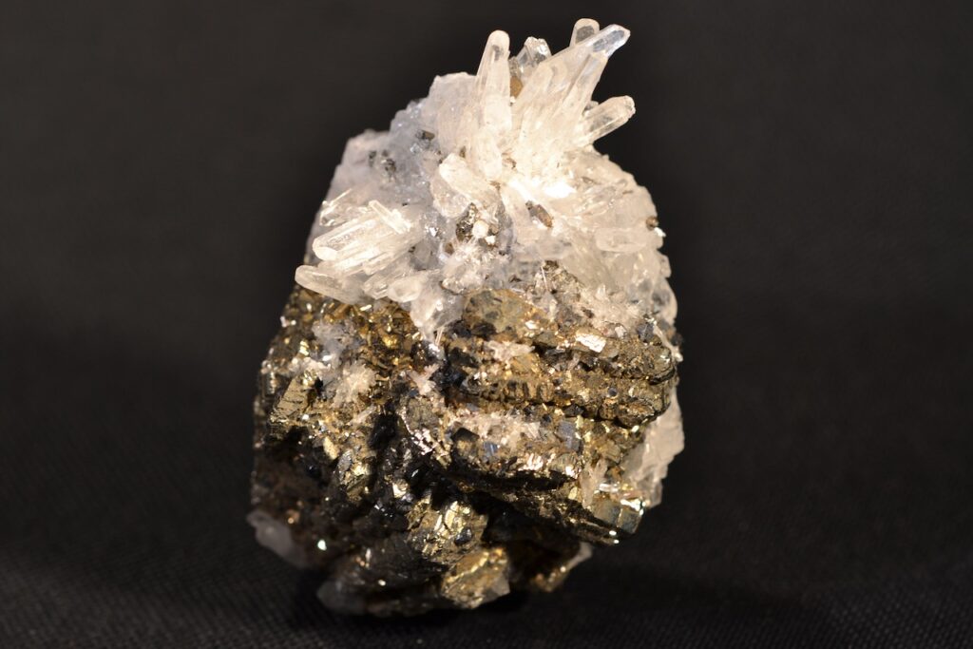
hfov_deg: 16.1
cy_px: 324
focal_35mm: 128
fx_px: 3446
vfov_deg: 10.8
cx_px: 486
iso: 100
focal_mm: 85
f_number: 6.3
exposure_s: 1/10
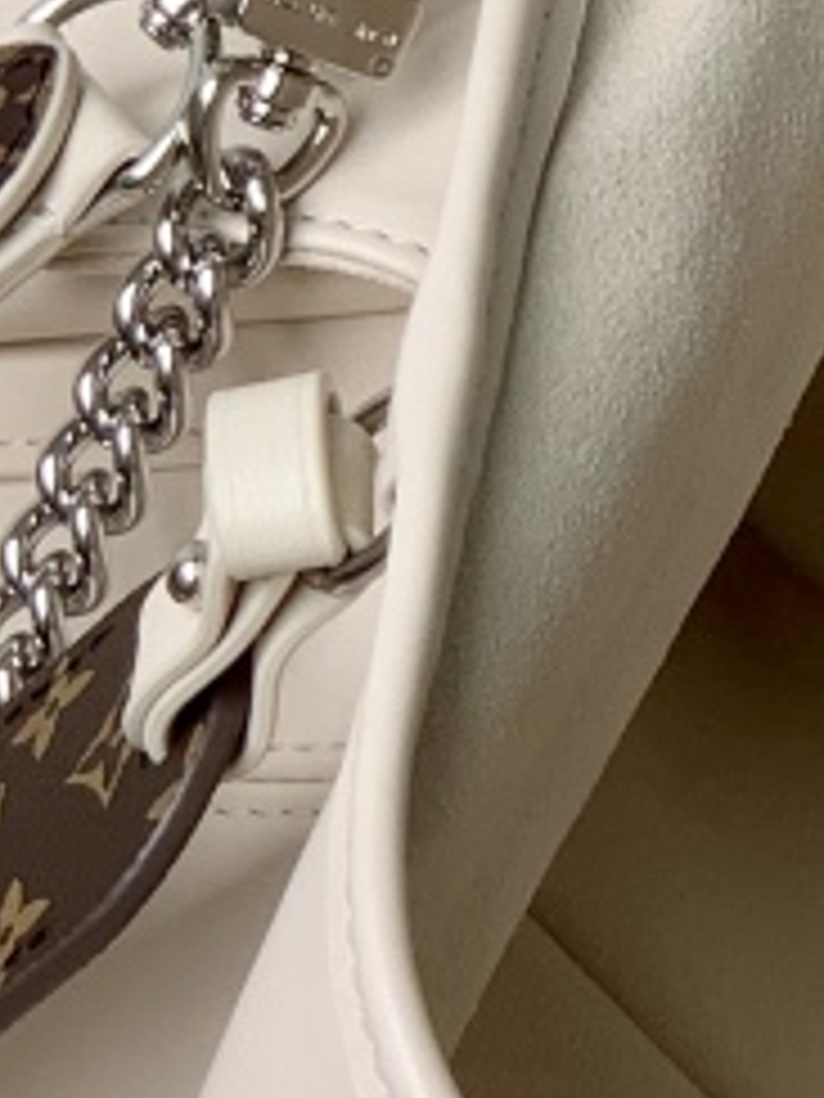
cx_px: 1094
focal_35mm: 307
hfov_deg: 4.8
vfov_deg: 6.5
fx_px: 9744
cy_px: 576
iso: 16
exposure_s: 1/122
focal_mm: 6
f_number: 2.4
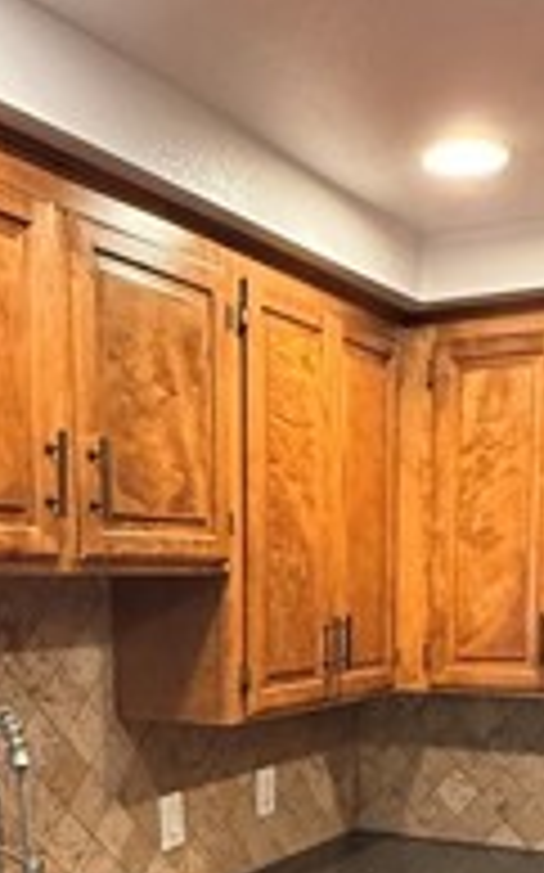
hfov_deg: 26.2
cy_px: 788
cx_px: 337
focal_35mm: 49
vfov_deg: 38.3
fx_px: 1164
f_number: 2.2
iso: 500
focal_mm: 2.22
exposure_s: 1/60
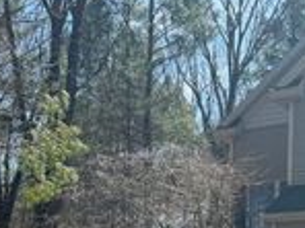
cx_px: 89
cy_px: 291
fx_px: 714
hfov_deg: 23.9
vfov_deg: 17.2
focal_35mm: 81
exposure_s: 1/2232
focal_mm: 6.76
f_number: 1.78
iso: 80
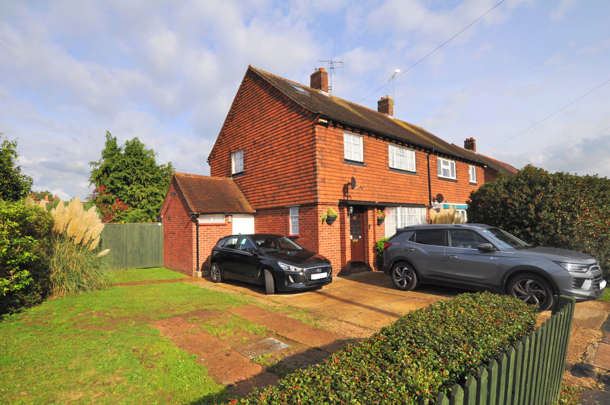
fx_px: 305
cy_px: 202
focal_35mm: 18
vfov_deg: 67.2
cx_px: 305
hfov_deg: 90.1
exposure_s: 1/400
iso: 200
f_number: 10
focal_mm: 12
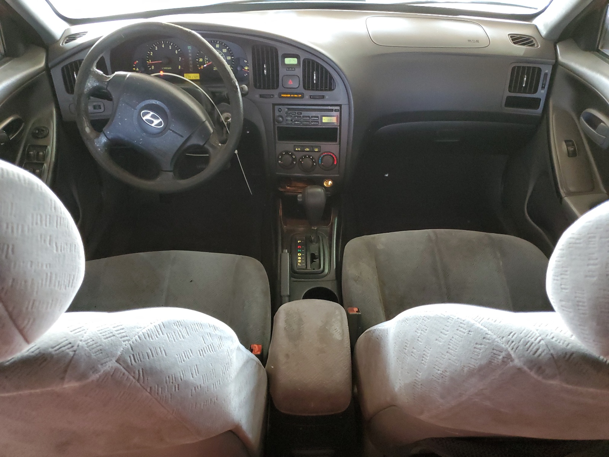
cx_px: 304
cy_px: 228
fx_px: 457
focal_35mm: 26
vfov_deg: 53.1
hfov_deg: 67.3
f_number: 1.5
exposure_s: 1/60.2
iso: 337
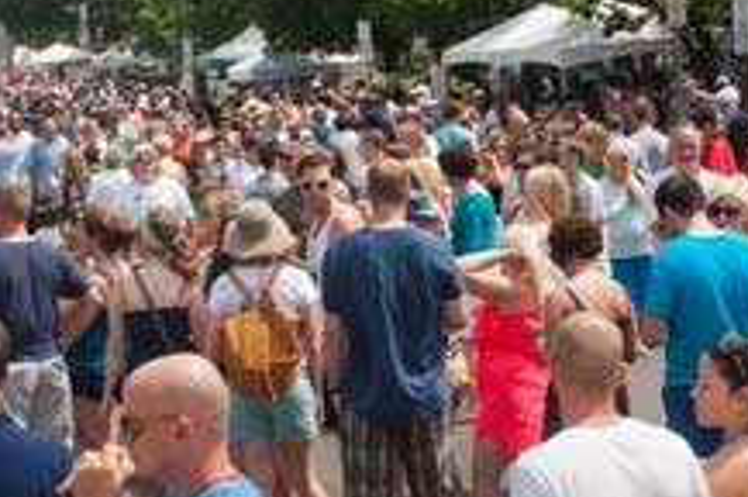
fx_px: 2414
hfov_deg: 17.6
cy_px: 223
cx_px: 417
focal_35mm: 116
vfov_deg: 11.7
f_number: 6.3
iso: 200
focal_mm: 29
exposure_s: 1/800
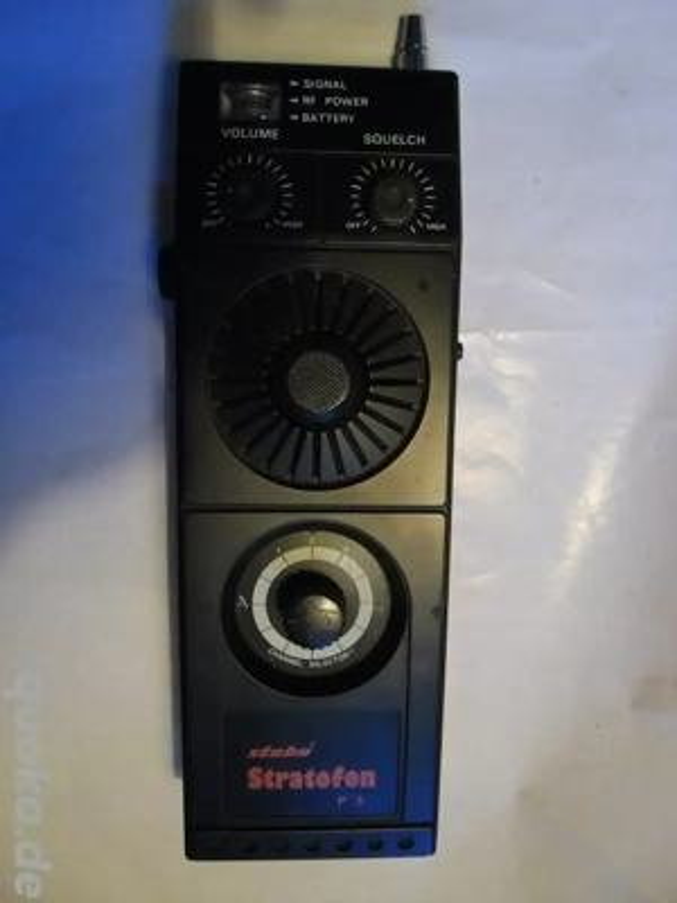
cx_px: 338
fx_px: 704
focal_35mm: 27
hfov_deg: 51.4
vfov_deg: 65.3
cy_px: 452
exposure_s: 1/20
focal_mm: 4.9
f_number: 3.5
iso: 200
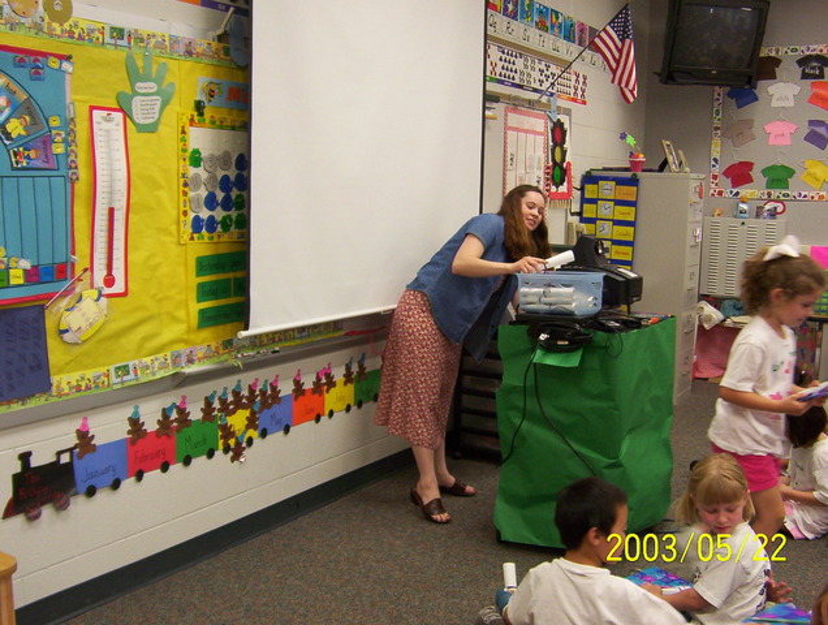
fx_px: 863
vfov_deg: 39.8
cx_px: 414
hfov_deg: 51.3
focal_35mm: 36
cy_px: 312
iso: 140
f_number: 2.76
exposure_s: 1/30
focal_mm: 5.54
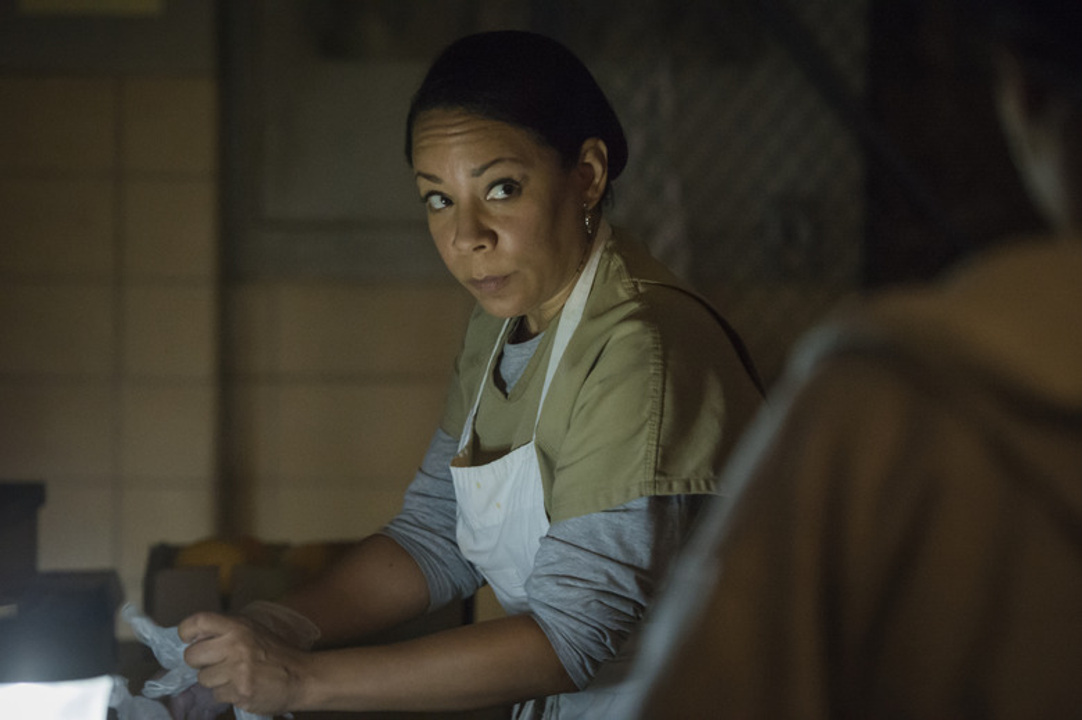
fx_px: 3754
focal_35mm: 125
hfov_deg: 16.4
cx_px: 541
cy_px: 360
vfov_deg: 11.0
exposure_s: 1/125
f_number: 2.8
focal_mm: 125
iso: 10000
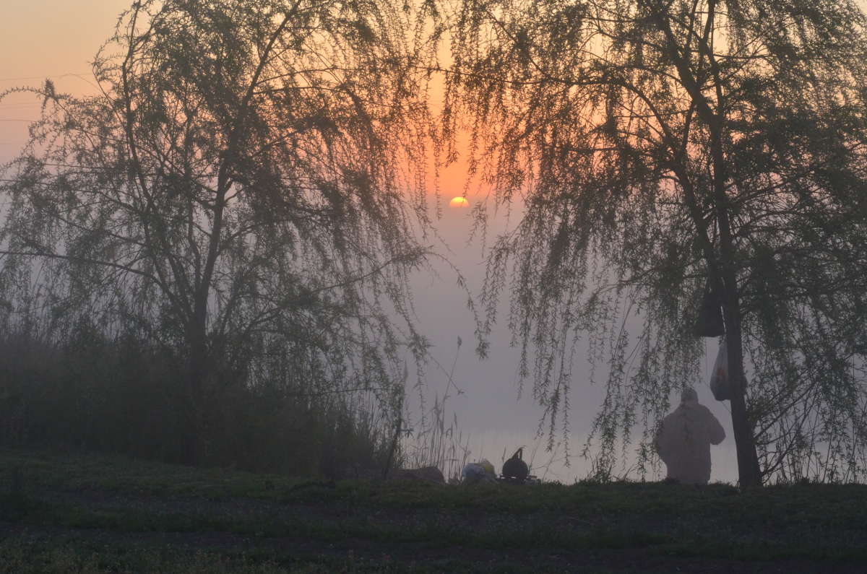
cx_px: 434
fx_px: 1875
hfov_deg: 26.0
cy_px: 287
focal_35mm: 78
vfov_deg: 17.4
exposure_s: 1/250
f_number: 11
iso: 800
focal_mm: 52
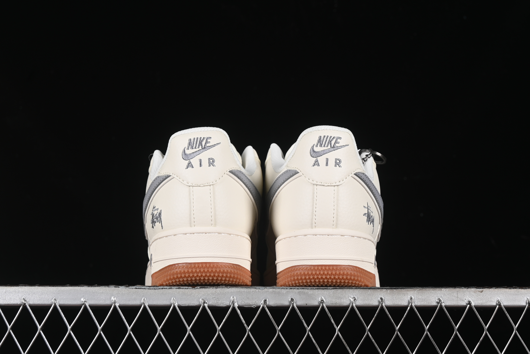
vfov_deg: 18.2
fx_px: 1104
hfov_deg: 27.0
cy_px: 177
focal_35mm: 75
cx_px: 265
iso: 160
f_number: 8
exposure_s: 1/80
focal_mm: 50
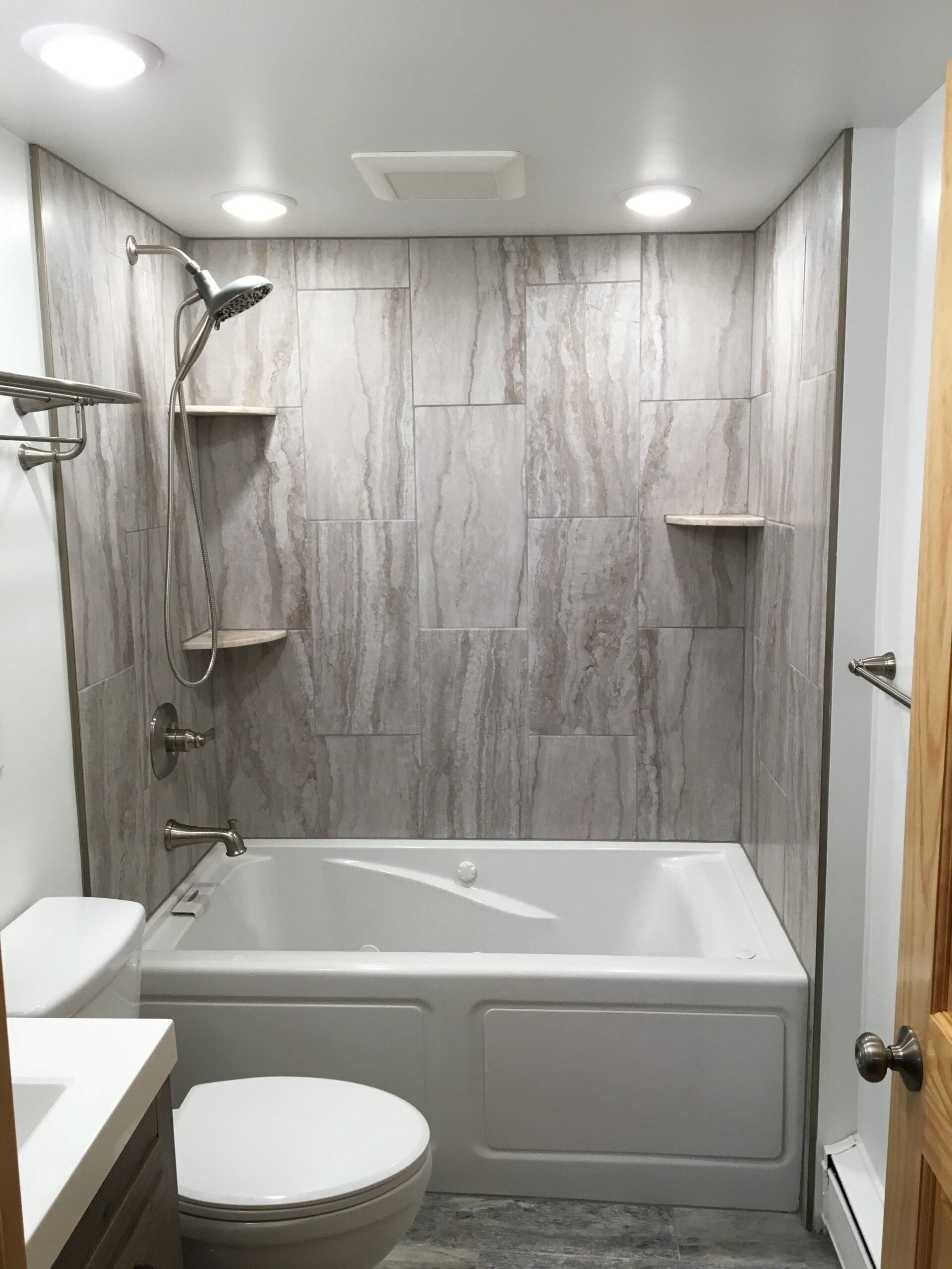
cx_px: 476
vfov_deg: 61.7
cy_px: 634
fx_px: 1063
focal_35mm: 29
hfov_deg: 48.2
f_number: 2.2
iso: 25
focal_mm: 4.15
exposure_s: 1/30
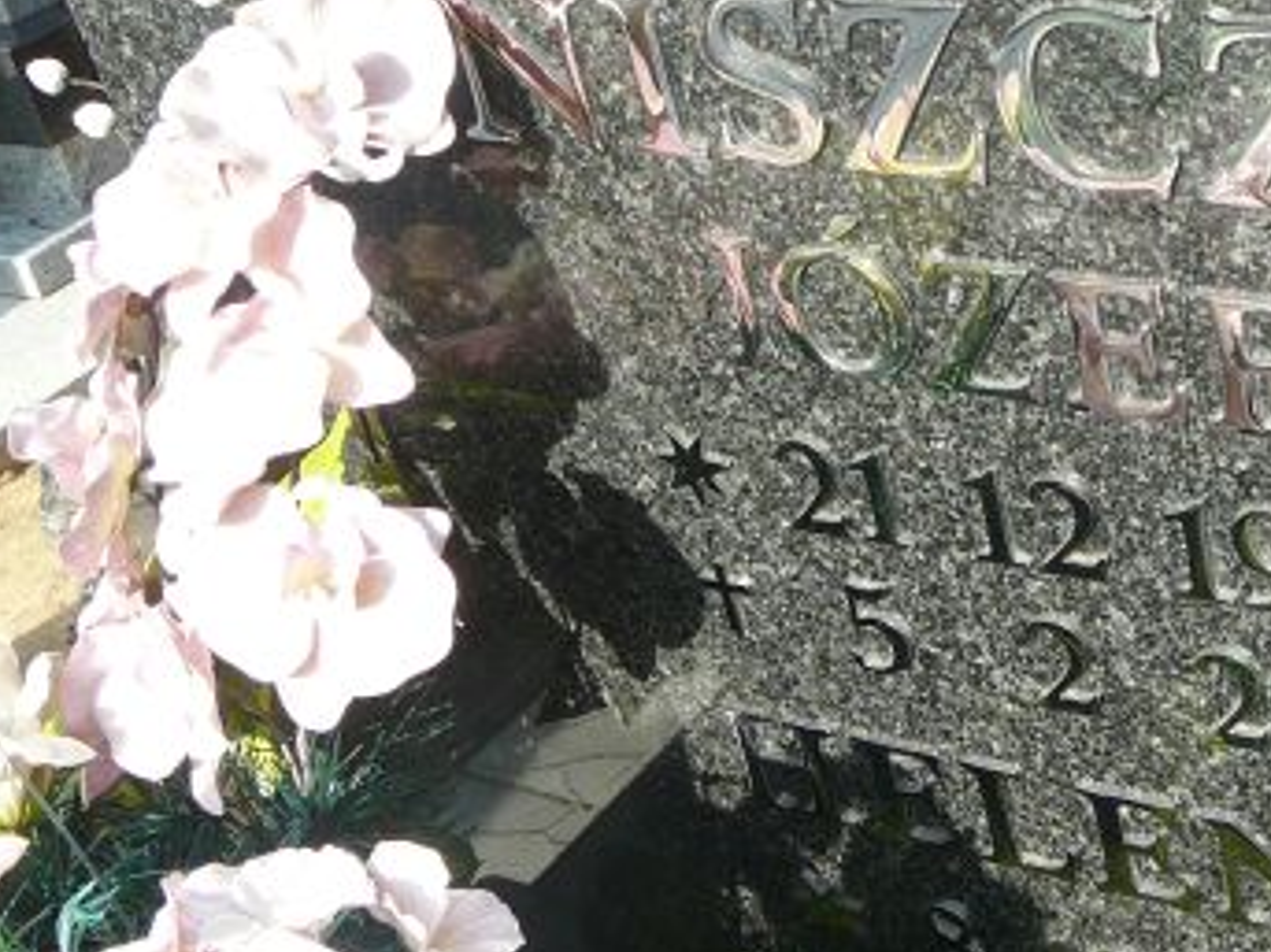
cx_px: 989
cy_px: 559
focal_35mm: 71
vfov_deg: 20.7
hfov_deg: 27.0
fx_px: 2606
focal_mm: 5.6
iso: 80
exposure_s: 1/400
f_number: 3
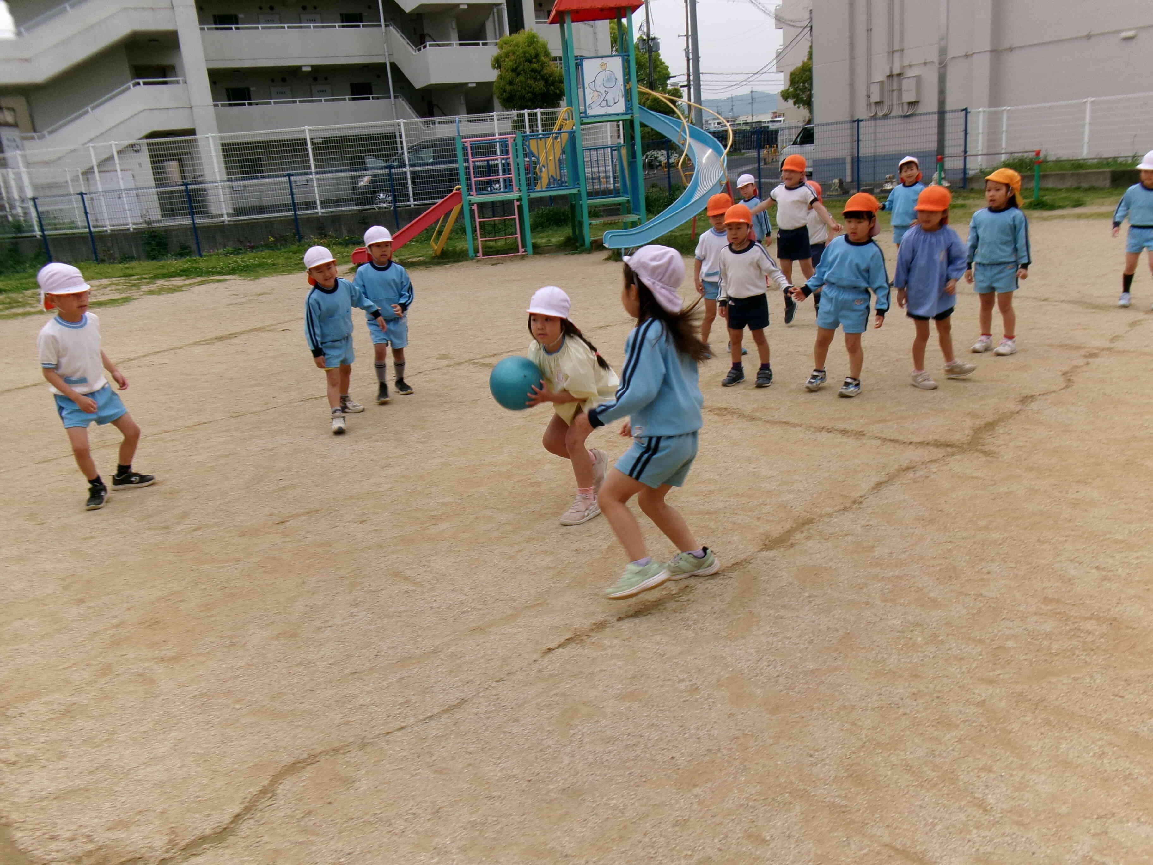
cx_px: 576
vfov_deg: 49.7
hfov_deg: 63.4
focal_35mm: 28
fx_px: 933
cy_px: 432
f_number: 10.8
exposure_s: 1/140
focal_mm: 5.1
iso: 100
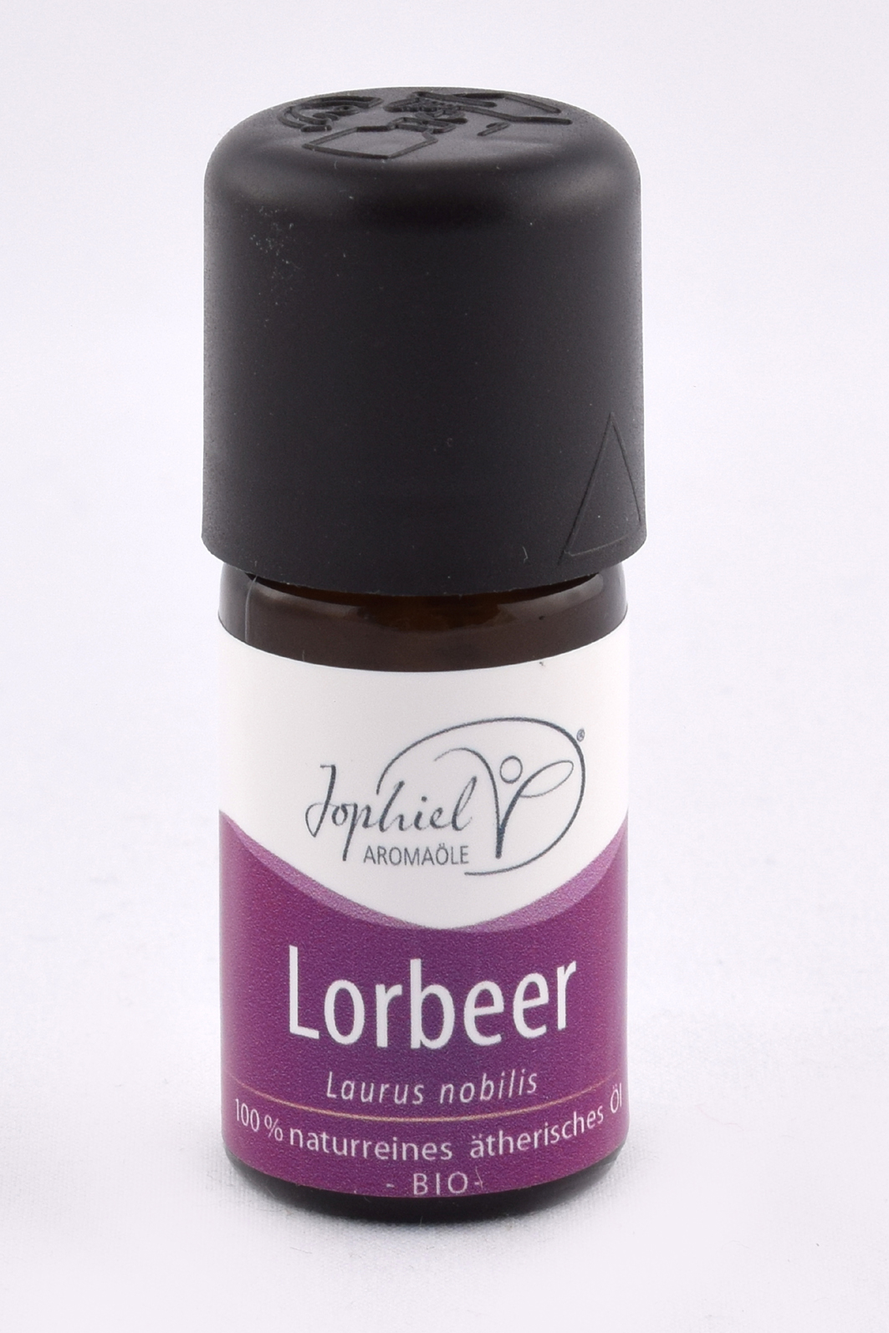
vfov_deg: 24.6
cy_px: 666
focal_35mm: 82
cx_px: 444
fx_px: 3056
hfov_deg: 16.5
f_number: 11
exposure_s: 1/125
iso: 200
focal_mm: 55
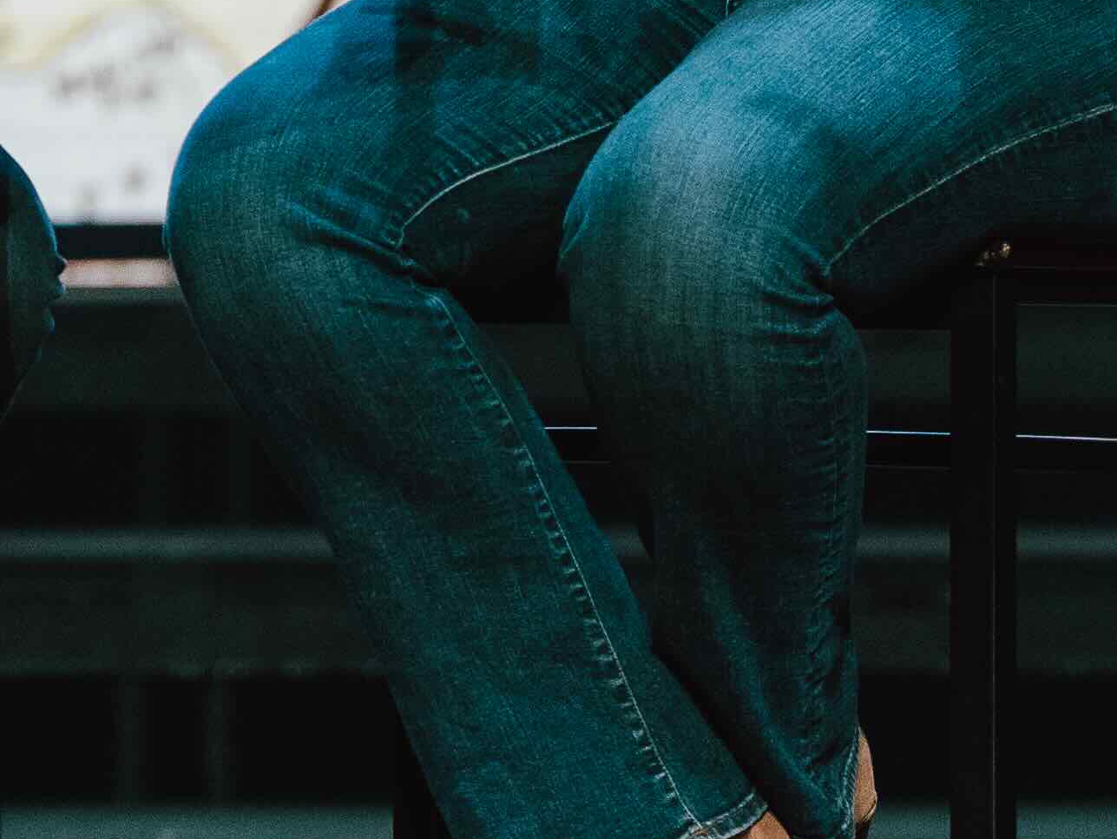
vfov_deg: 2.1
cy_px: -291
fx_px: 23143
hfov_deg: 2.8
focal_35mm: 717
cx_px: 146
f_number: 2.8
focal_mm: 160
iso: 1600
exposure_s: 1/400
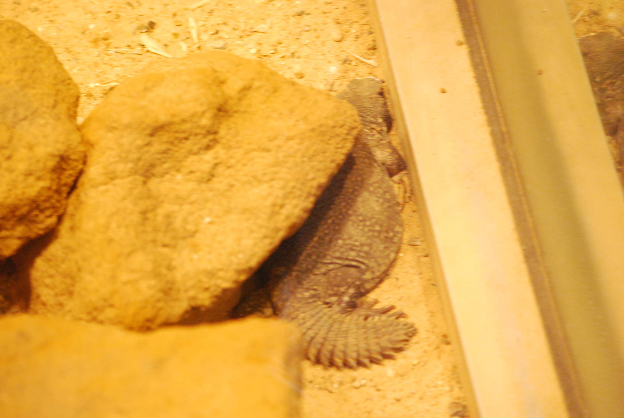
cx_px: 312
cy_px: 209
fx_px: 2603
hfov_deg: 13.7
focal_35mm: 150
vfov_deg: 9.2
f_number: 4.2
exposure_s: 1/30
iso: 1600
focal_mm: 100
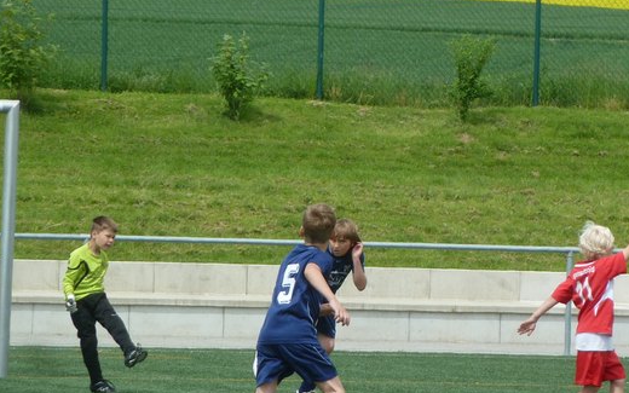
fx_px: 7337
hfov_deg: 4.9
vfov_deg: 3.1
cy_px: 232
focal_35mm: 428
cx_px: 363
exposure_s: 1/800
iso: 160
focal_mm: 49.2
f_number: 4.9
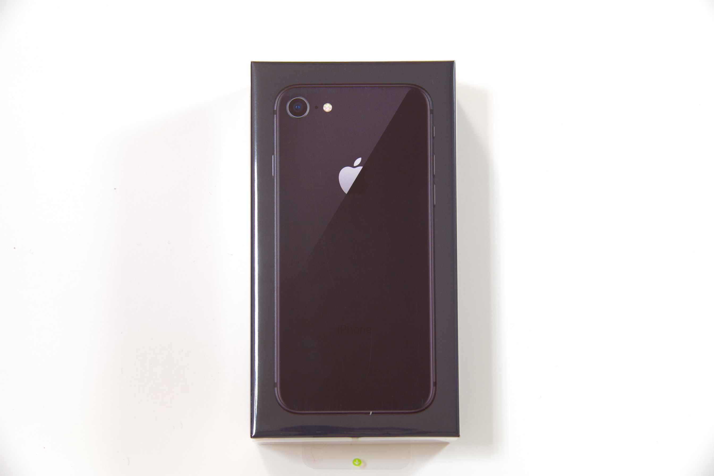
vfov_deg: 11.7
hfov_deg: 17.5
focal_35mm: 117
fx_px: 2320
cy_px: 238
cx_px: 357
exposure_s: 1/1.67
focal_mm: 78
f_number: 10
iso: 100
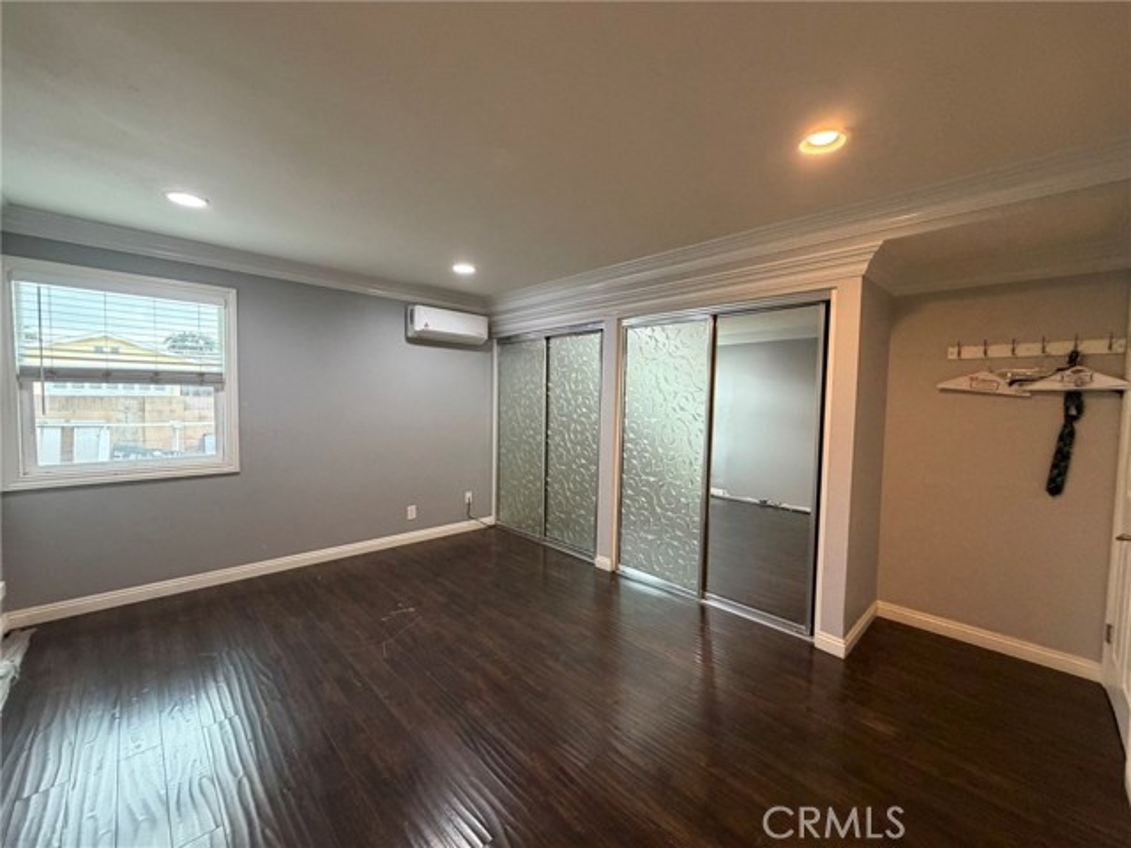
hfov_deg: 102.1
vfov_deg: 85.7
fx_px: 457
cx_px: 566
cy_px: 424
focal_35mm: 14
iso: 320
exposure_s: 1/60
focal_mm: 2.22
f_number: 2.2
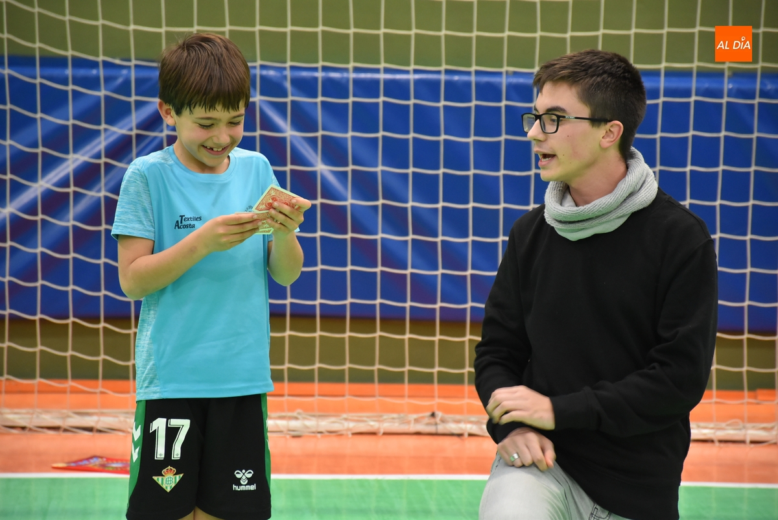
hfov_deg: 10.5
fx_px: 4217
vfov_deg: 7.1
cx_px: 389
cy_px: 260
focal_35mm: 195
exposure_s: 1/60
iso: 1400
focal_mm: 130
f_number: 5.6
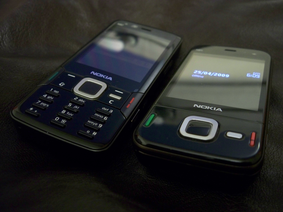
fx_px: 302
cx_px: 142
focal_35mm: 37
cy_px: 106
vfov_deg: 38.7
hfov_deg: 50.1
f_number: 3.1
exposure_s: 1/2
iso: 400
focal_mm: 7.9
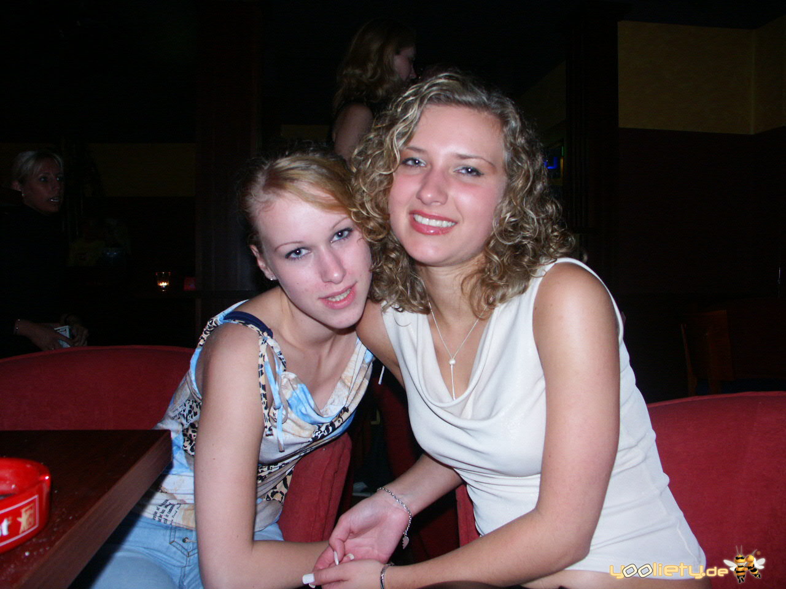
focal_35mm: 28
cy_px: 294
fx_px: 636
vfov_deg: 49.7
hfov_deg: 63.4
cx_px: 393
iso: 200
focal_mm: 7.21
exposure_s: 1/45
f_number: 2.8
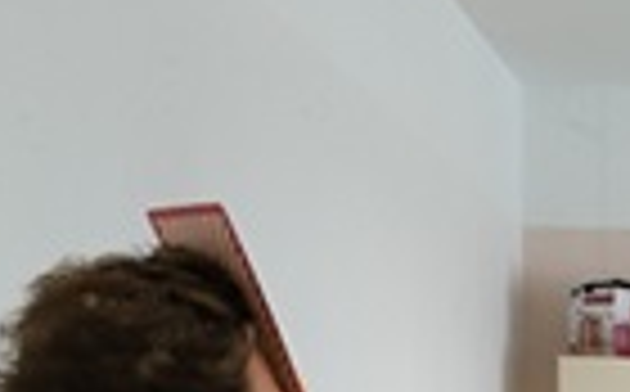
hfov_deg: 15.8
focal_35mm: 124
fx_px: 2126
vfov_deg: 9.9
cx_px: 882
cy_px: 748
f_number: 1.8
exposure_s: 1/100
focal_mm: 4.75
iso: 309
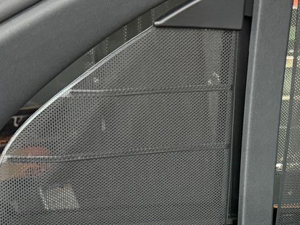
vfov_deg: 15.5
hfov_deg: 19.7
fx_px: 798
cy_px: 271
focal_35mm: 92
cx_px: 387
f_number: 1.78
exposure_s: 1/60
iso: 400
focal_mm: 6.76
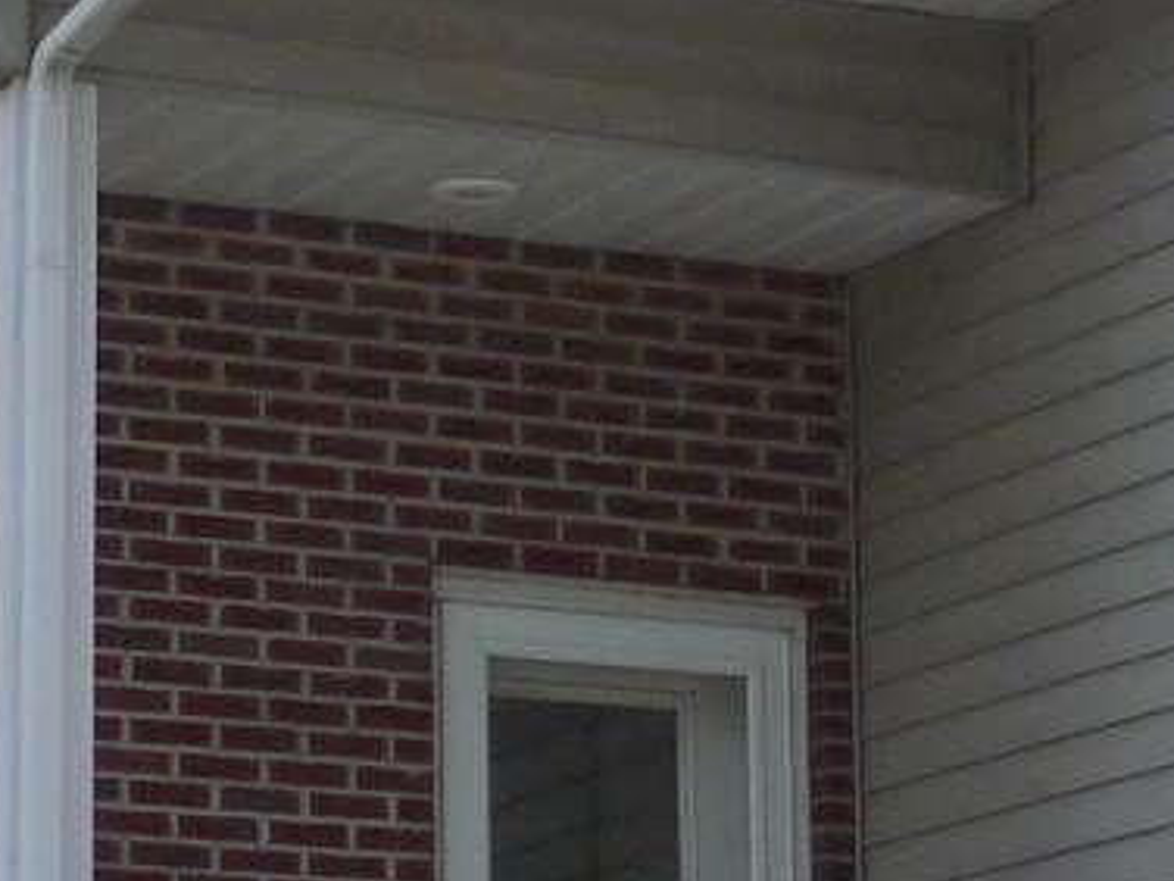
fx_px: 5053
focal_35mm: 149
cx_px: 500
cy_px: 884
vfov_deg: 9.9
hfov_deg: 13.2
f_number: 4.5
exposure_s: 1/4000
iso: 400
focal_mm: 14
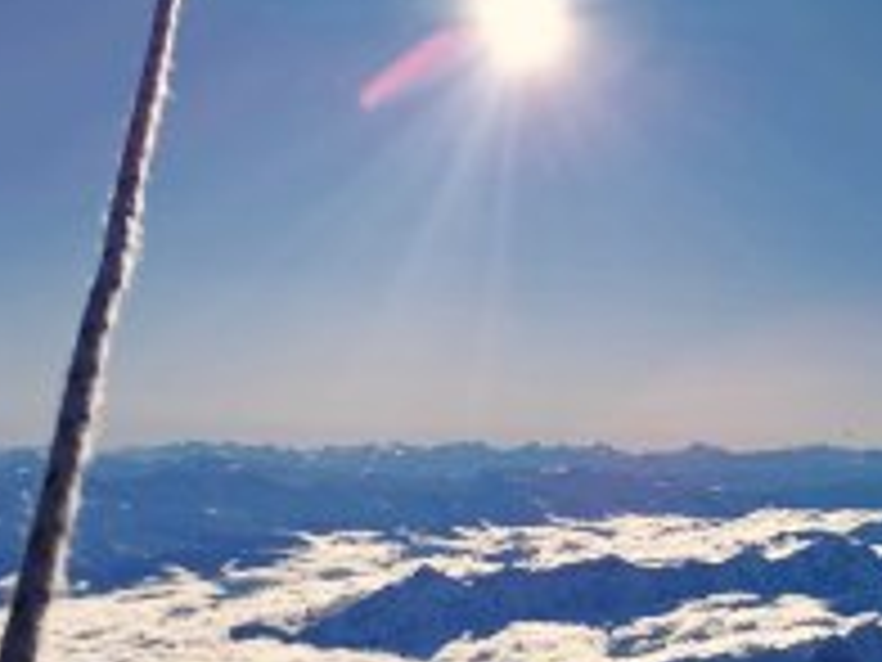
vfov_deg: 25.4
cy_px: 644
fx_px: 1401
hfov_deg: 32.8
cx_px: 828
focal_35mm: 55
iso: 50
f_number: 1.6
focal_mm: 5.56
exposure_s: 1/16129
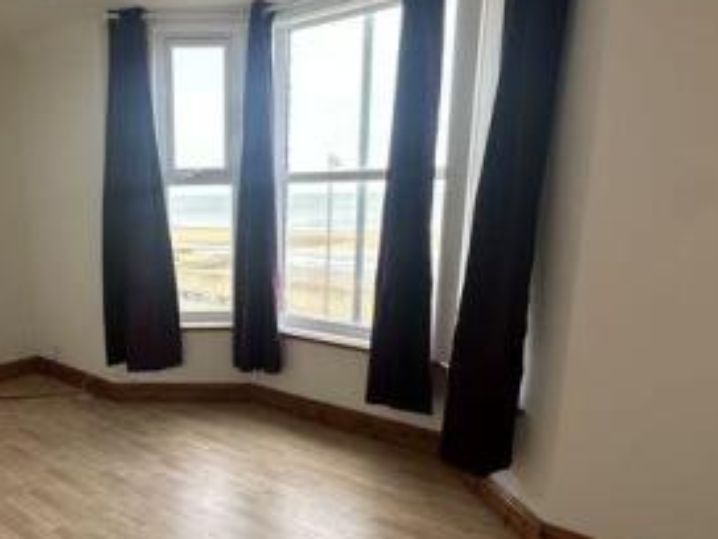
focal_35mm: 30
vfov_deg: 46.4
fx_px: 622
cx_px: 197
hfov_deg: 57.5
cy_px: 332
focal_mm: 2.22
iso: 100
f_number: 2.2
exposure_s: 1/99
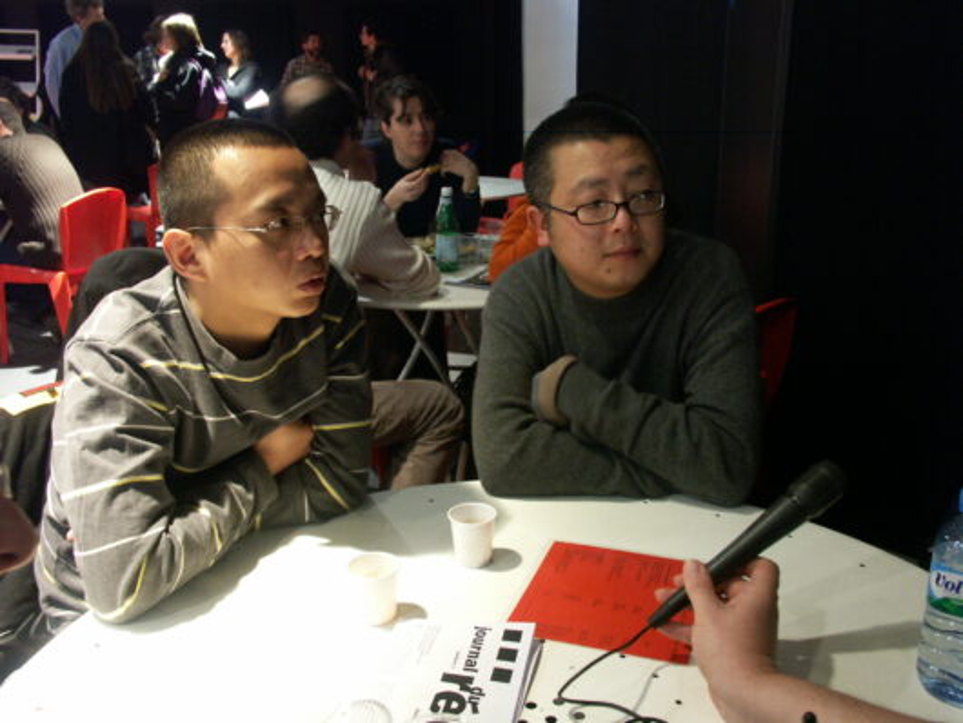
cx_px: 482
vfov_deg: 45.5
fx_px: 863
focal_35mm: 31
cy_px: 362
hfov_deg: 58.3
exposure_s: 1/3
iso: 200
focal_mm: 8.06
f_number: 4
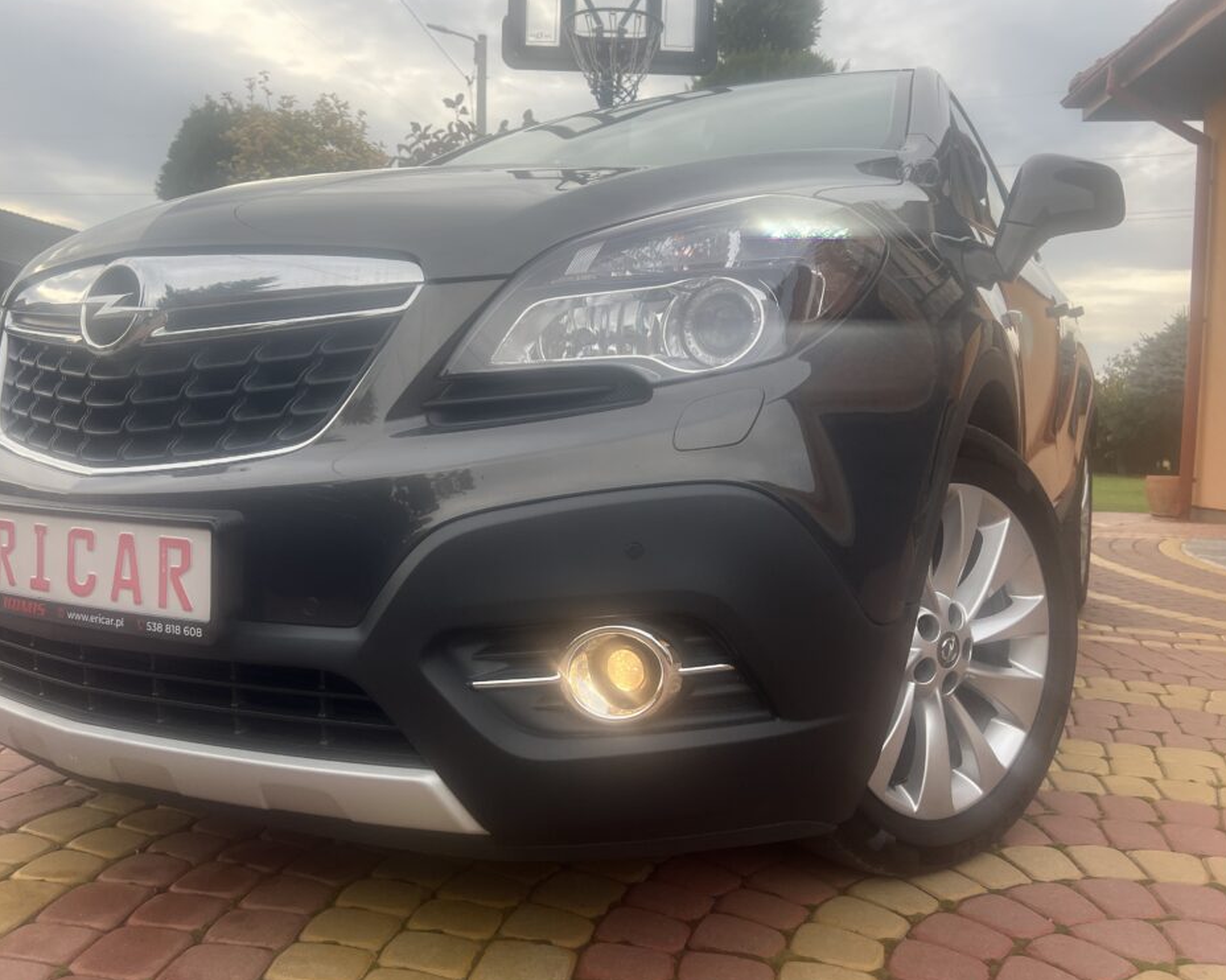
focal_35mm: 28
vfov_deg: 51.5
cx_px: 568
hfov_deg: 62.1
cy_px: 491
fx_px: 1016
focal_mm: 5.7
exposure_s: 1/902
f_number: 1.5
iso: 80
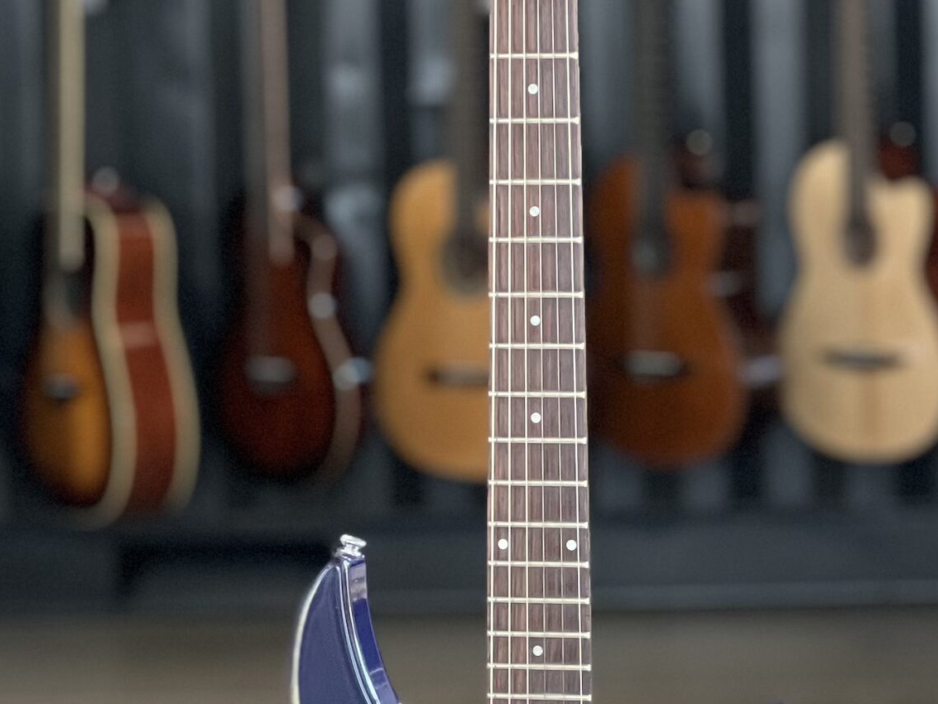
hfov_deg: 11.4
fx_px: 4715
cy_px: 509
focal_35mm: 174
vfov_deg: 8.5
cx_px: 528
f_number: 2.8
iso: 320
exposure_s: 1/40
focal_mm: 9
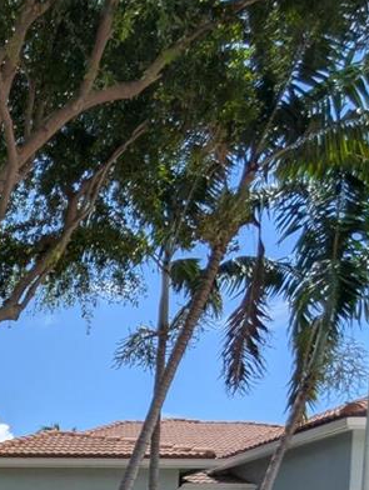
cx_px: -233
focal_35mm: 47
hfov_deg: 22.8
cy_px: 660
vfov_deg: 30.4
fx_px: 667
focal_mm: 2.02
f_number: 1.7
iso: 52
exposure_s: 1/3165
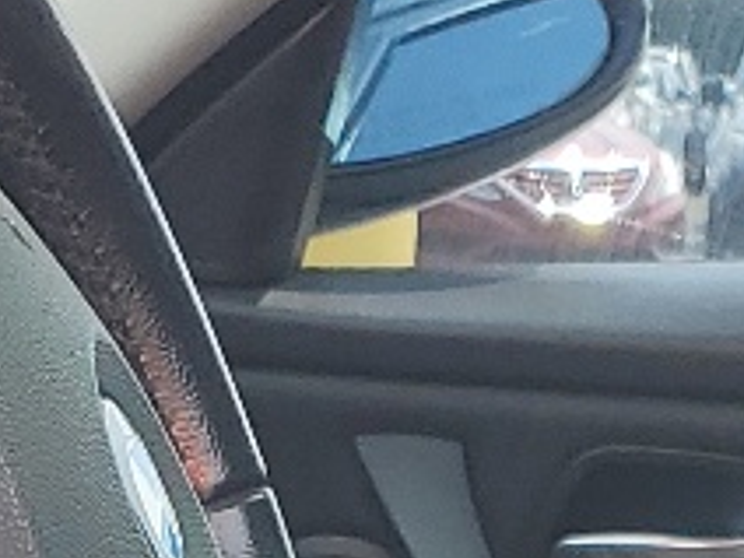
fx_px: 4213
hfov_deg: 10.1
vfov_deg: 6.8
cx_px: 467
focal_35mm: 196
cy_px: 1716
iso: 50
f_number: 1.5
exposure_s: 1/400
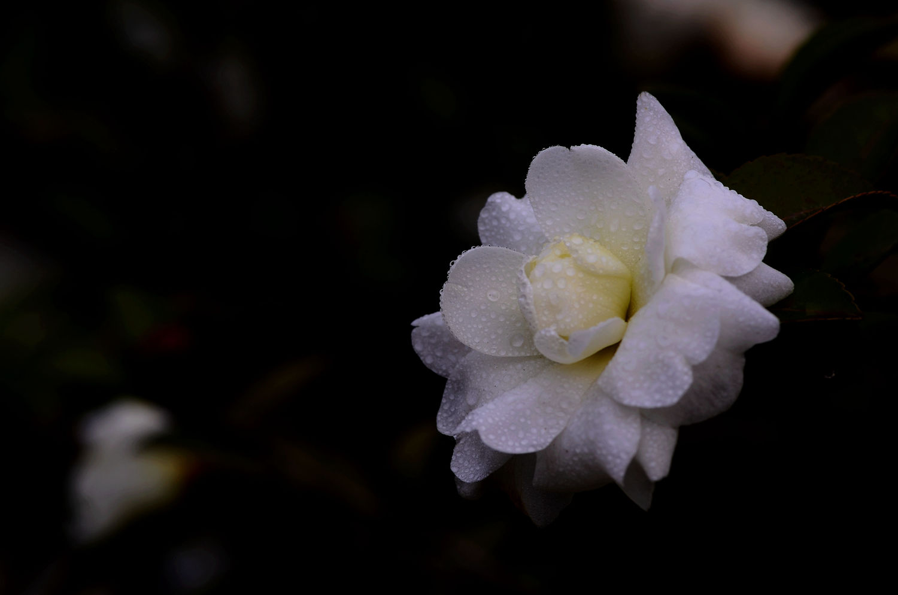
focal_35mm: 158
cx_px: 449
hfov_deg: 13.1
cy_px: 298
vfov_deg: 8.7
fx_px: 3921
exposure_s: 1/180
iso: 100
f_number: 8
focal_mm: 105
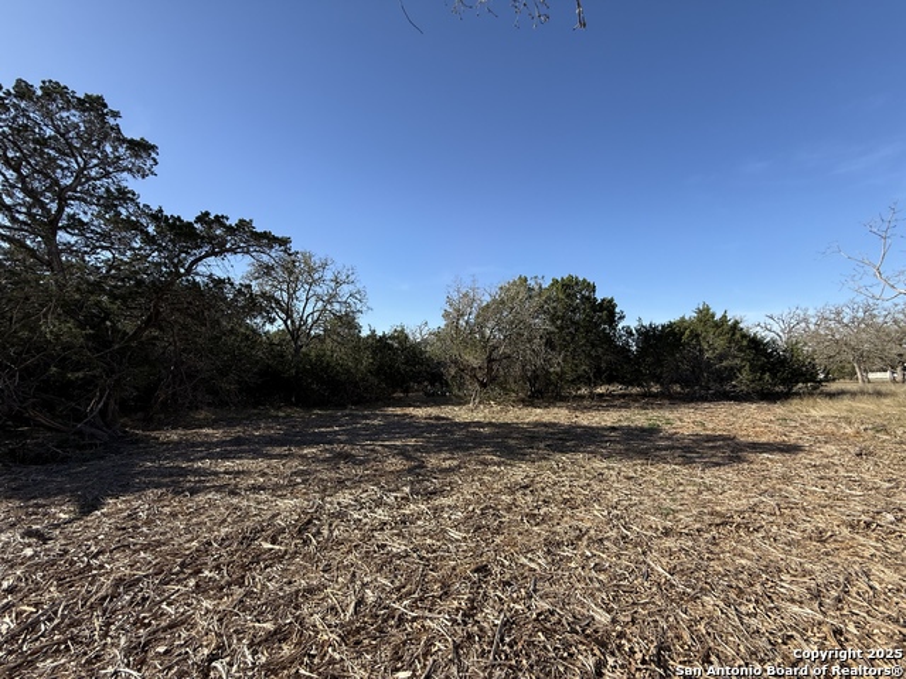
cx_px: 453
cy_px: 340
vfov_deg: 85.7
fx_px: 366
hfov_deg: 102.1
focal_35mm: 14
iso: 50
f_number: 2.2
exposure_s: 1/1087
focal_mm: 2.22
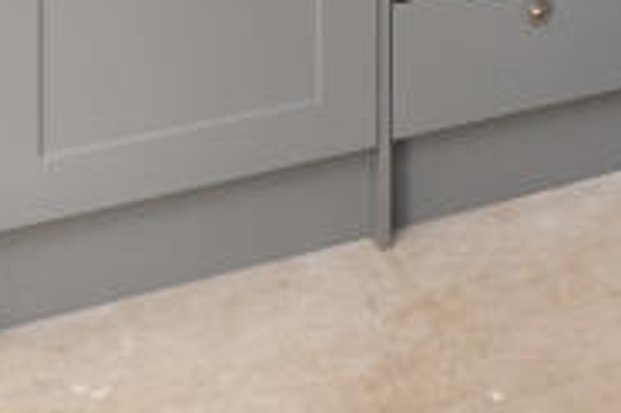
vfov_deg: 12.4
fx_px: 1430
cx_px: 816
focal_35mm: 83
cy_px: -618
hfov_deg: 21.9
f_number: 10
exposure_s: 1/25
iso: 250
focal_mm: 10
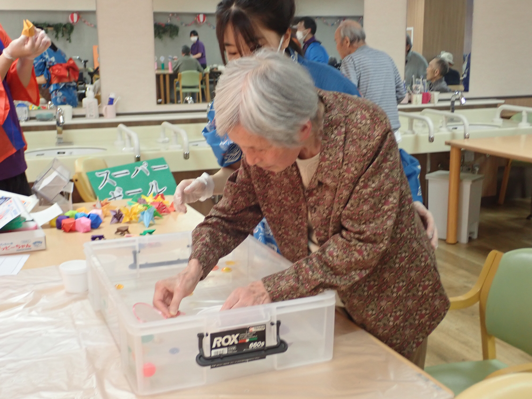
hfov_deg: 41.2
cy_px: 200
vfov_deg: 31.5
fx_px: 707
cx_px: 266
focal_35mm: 46
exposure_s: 1/80
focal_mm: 8.4
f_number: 3.1
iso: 320
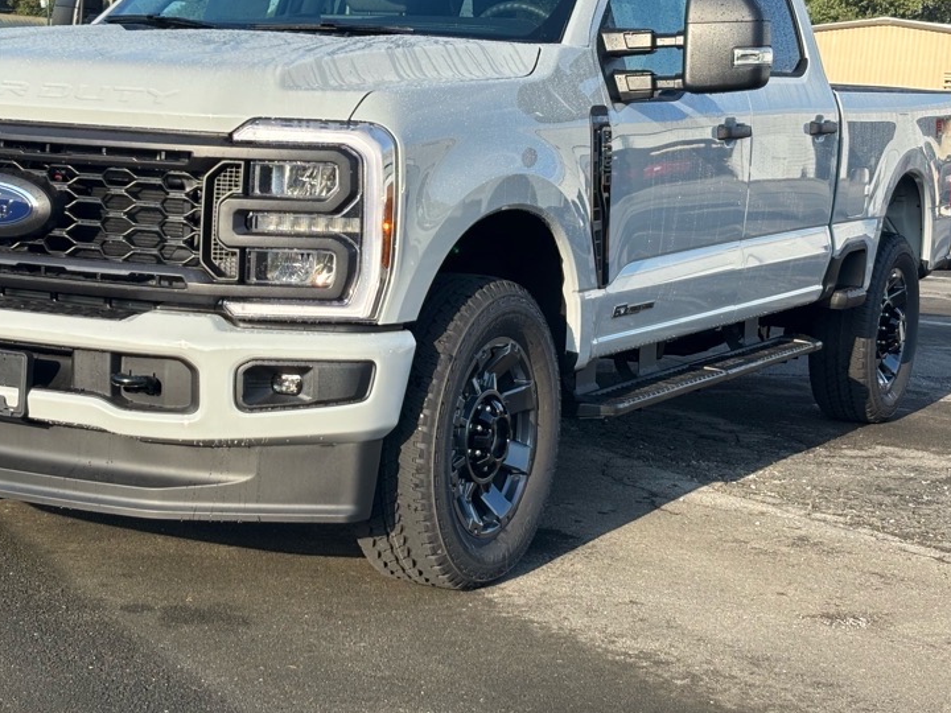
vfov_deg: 19.8
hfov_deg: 26.3
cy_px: 250
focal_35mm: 74
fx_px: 2033
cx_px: 369
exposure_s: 1/799
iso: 32
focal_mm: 5.96
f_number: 1.6
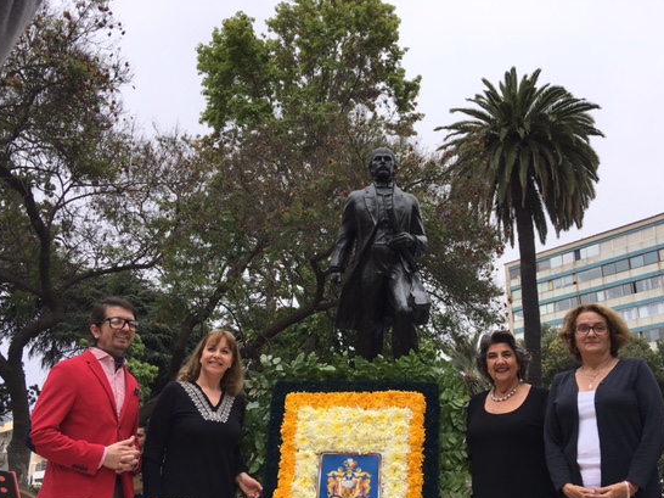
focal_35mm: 34
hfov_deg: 53.9
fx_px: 652
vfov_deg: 41.6
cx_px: 355
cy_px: 289
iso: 25
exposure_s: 1/1508
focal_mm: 4.15
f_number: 2.2
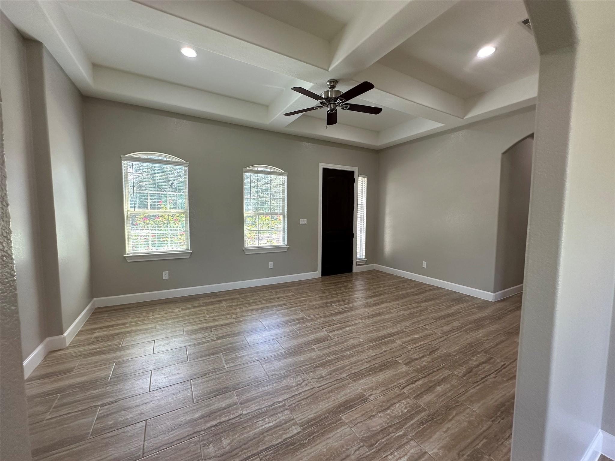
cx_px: 308
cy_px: 230
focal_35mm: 14
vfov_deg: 85.7
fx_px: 249
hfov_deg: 102.1
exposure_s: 1/120
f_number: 2.2
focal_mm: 2.22
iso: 160
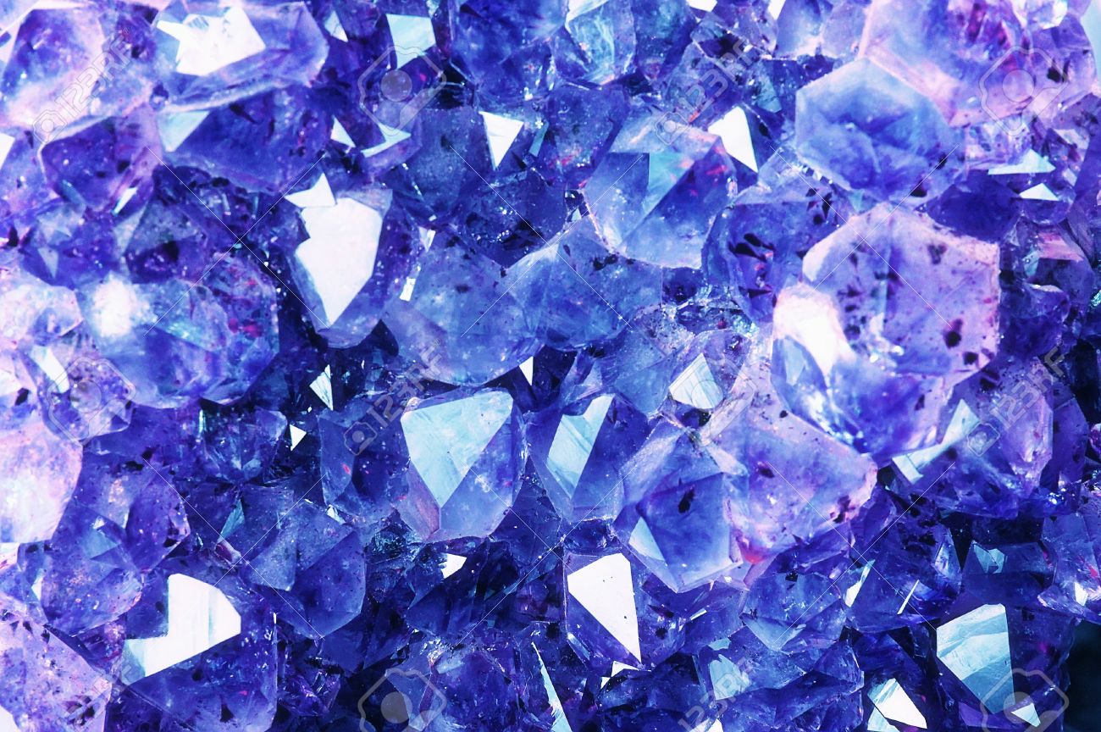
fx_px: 3437
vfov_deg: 12.2
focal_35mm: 112
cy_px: 366
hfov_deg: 18.2
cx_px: 550
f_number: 16
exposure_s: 1/250
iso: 200
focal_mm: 75
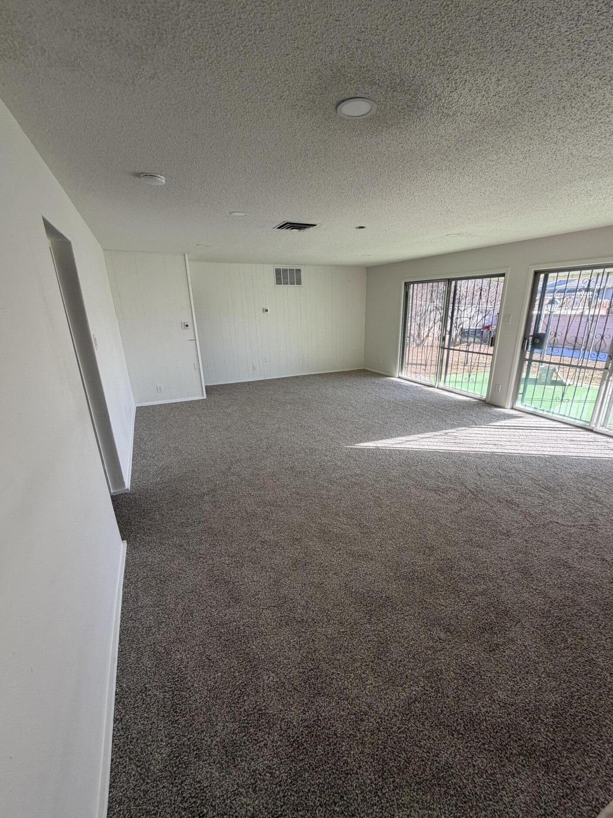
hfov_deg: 81.7
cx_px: 324
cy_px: 432
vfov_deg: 98.1
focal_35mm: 15
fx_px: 354
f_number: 2.2
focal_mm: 2.22
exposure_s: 1/121
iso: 64
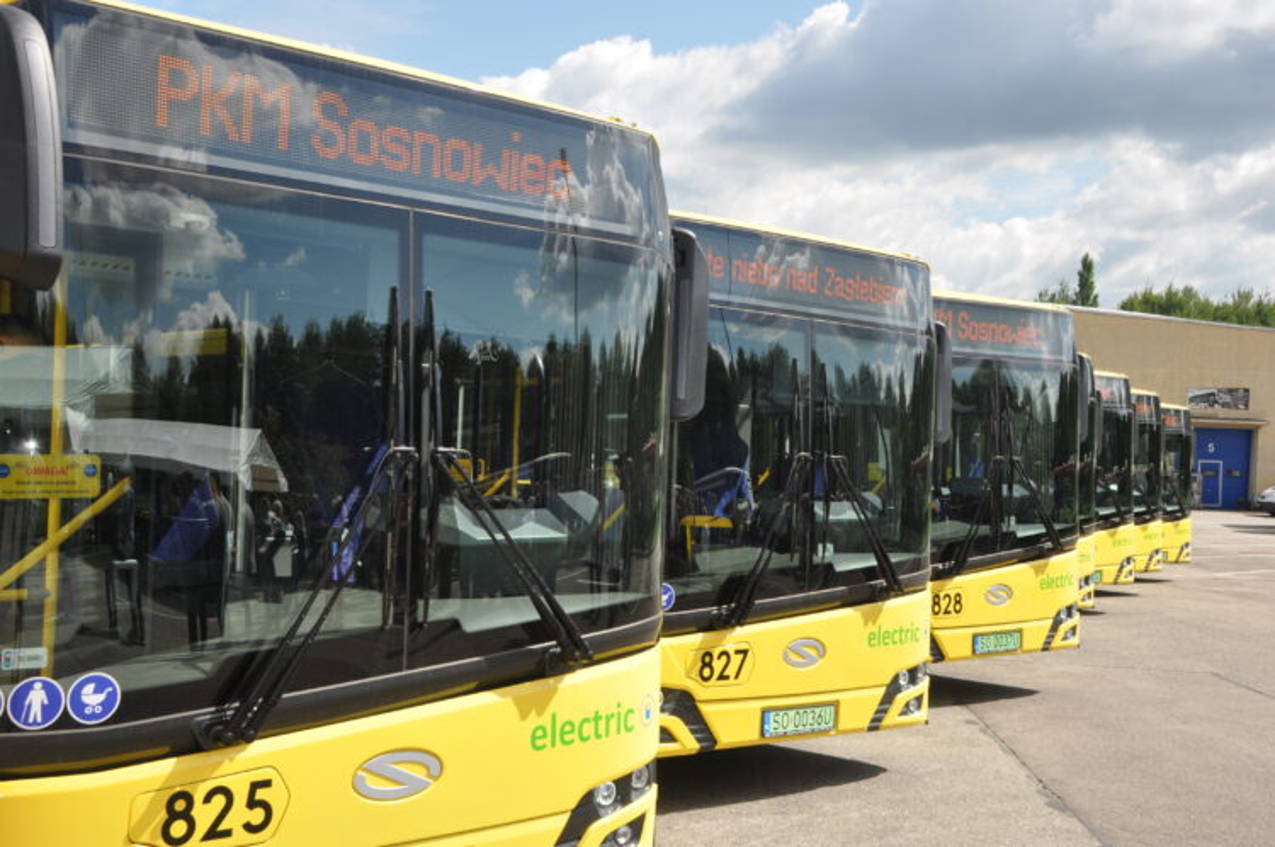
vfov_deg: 28.9
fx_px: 1645
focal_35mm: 46
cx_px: 638
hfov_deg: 42.4
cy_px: 424
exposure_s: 1/200
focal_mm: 31
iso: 200
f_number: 10
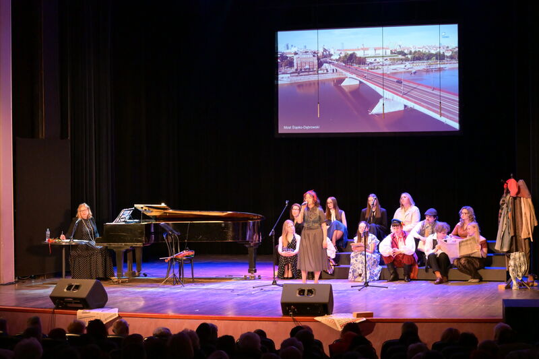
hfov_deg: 27.3
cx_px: 270
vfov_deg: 18.4
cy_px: 180
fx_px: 1108
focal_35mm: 74
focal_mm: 74
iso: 9000
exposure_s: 1/80
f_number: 6
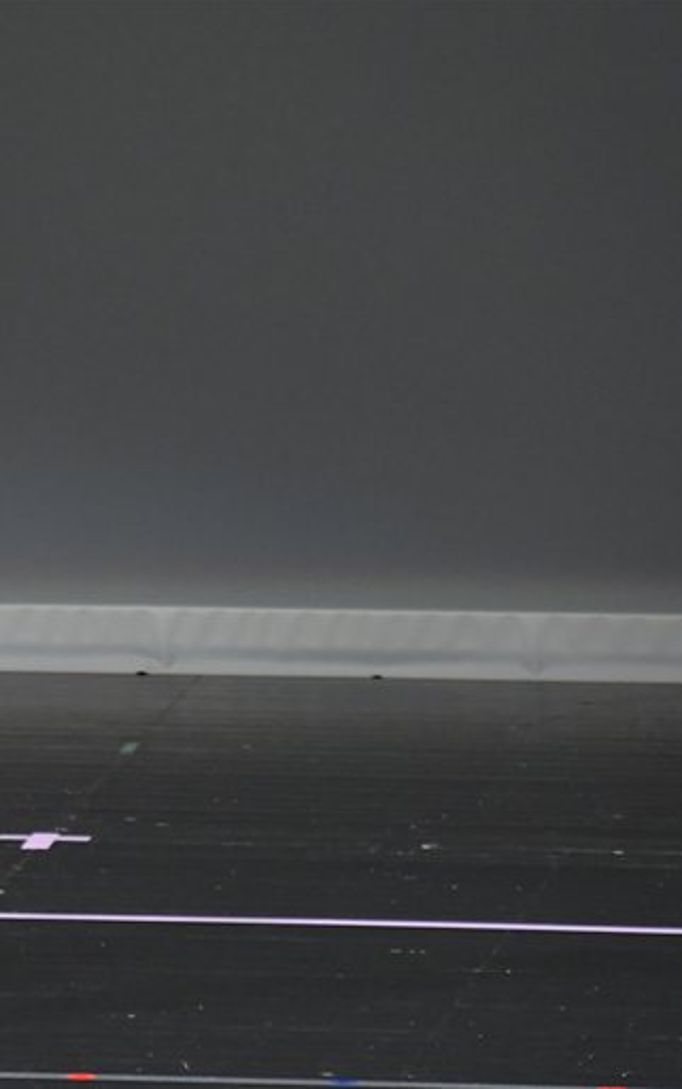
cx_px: -27
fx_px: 20562
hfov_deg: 1.9
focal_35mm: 692
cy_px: 543
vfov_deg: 3.0
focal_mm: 300
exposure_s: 1/400
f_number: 5.6
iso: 4000
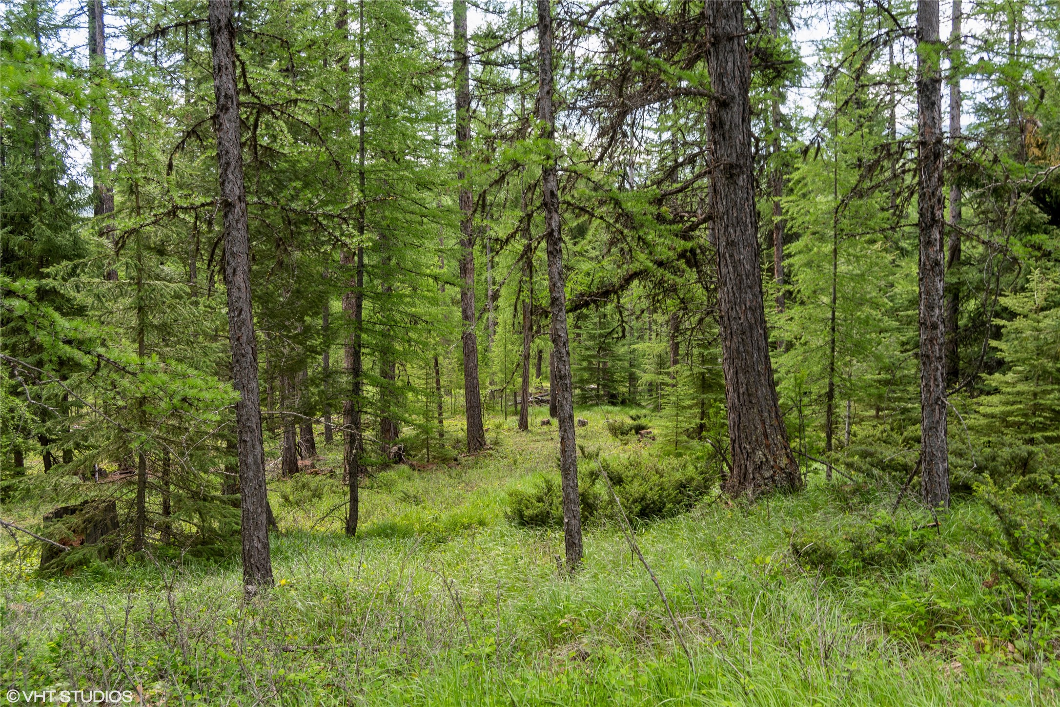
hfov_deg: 53.1
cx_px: 530
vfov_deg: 36.9
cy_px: 354
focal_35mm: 36
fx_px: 1060
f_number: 6.3
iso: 100
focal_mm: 24
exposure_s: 1/40
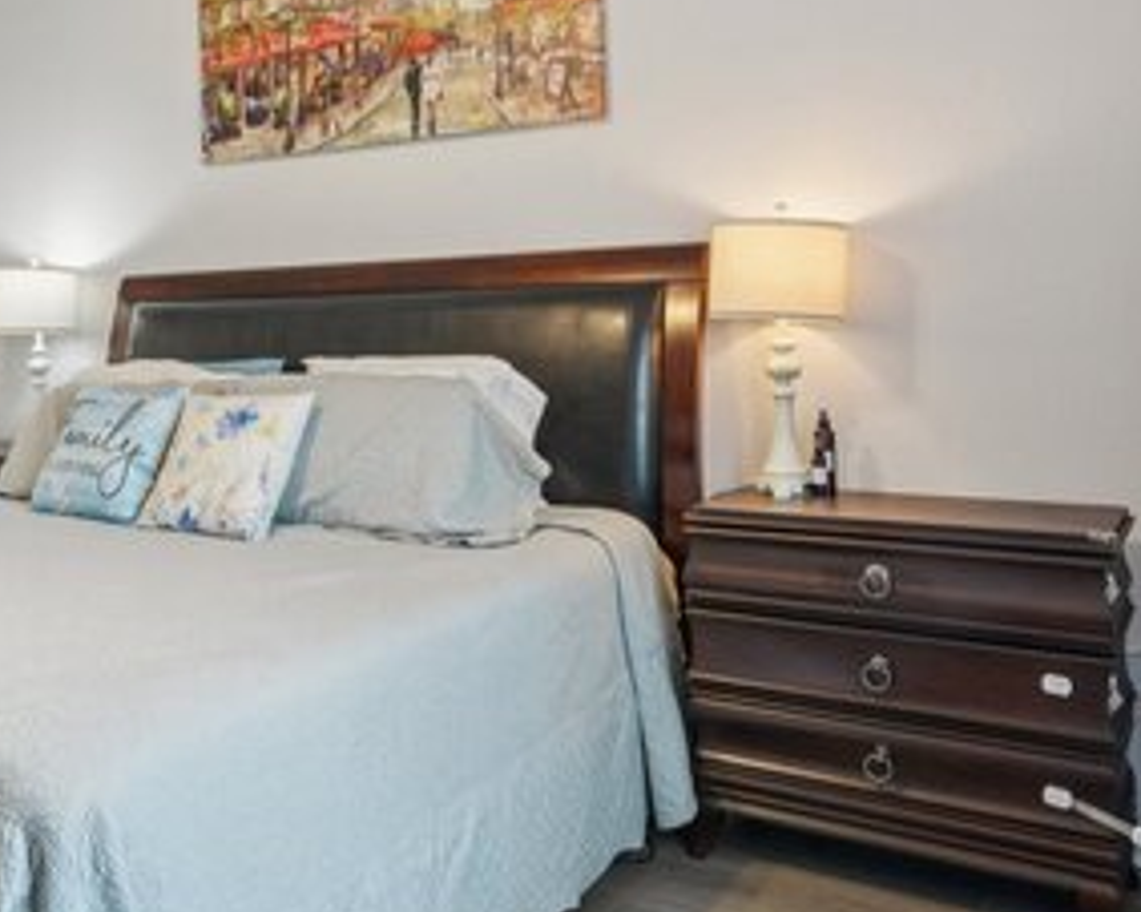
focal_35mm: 34
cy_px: 345
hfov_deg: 49.1
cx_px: 194
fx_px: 1147
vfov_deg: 43.0
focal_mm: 16
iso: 400
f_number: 8
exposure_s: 1/8
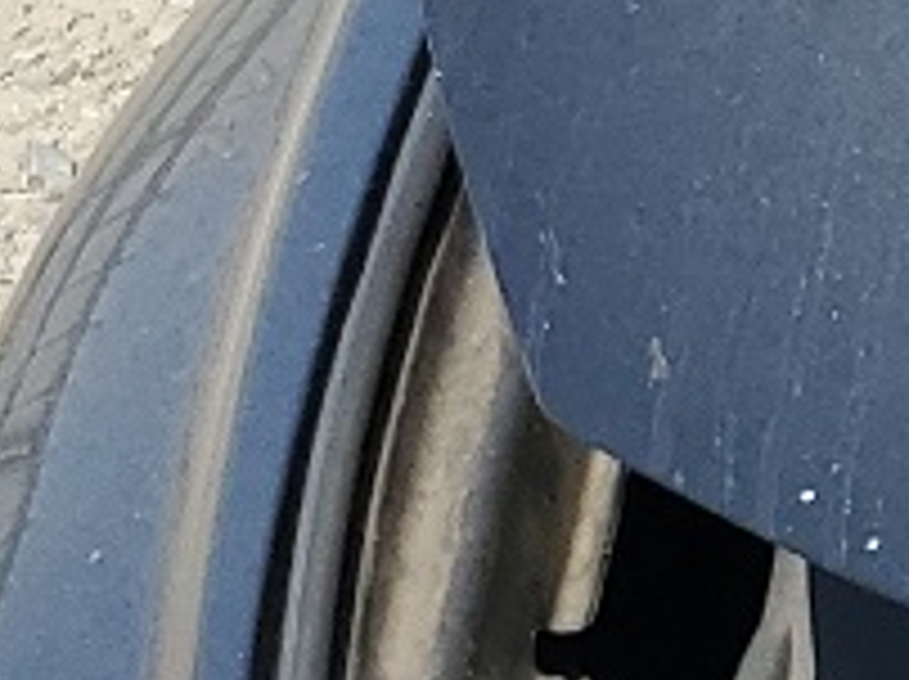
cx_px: 3222
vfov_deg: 7.0
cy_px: 1247
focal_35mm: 206
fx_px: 5403
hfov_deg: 7.6
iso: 50
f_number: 1.5
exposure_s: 1/2500
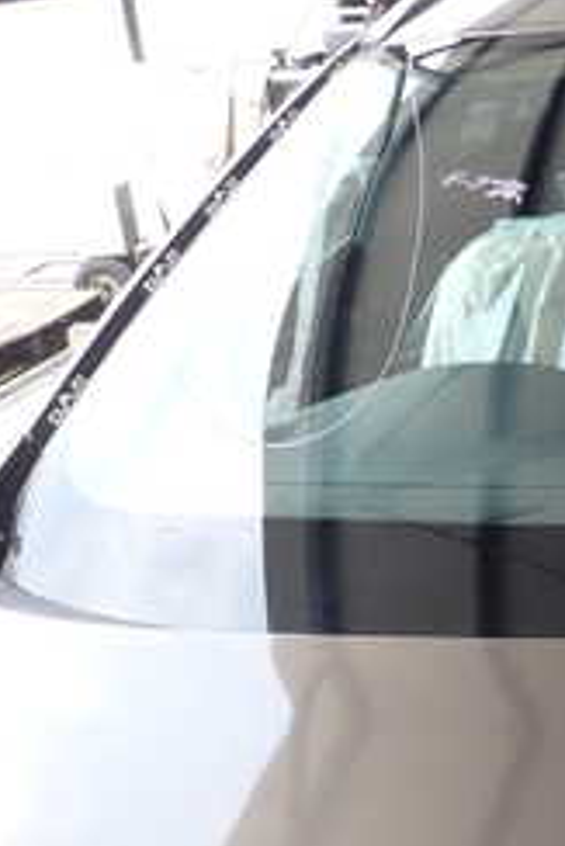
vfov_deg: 31.4
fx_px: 1504
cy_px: 433
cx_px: 891
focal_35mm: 64
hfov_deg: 18.4
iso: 100
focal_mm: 4.5
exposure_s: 1/160
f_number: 2.8
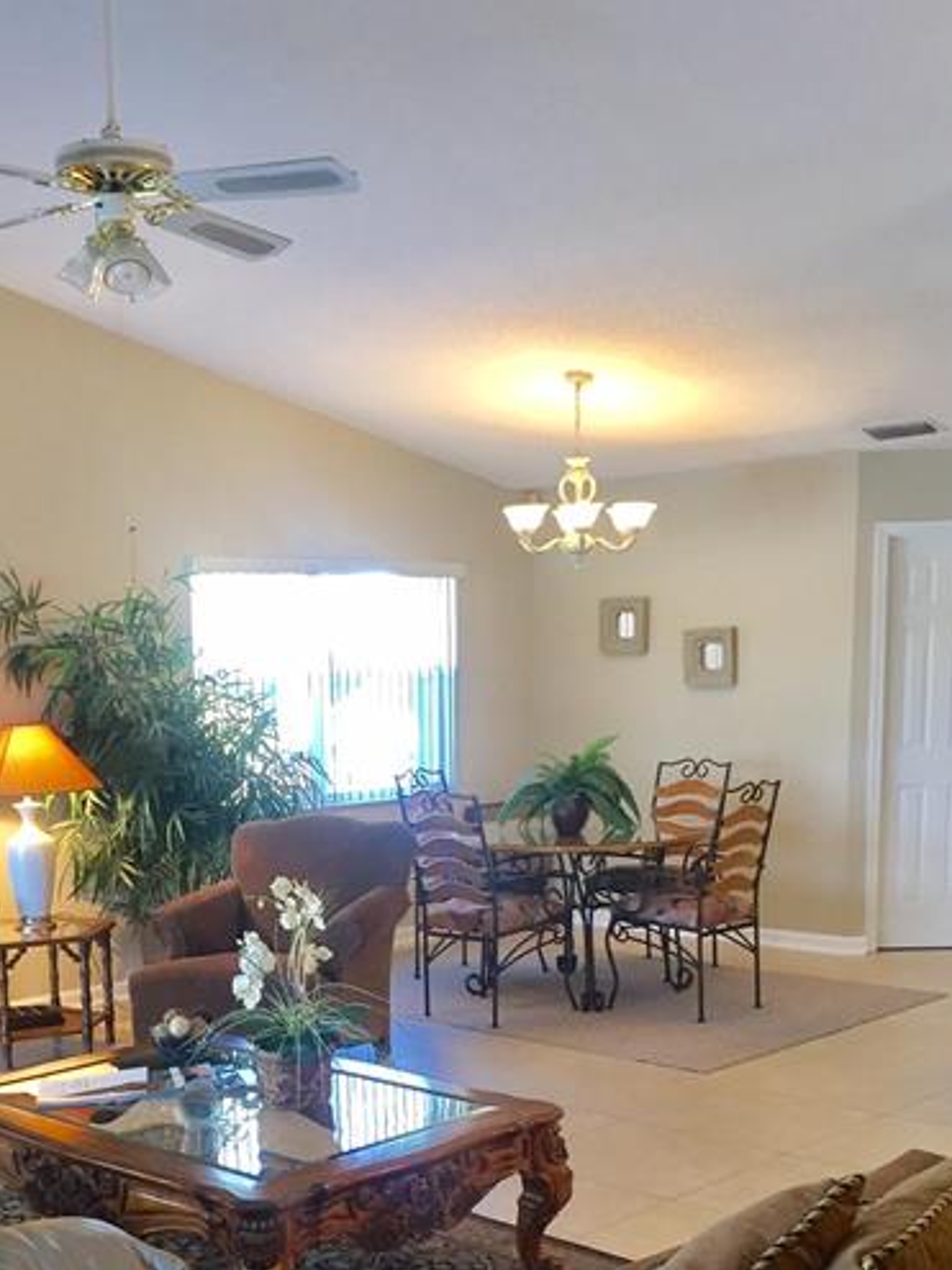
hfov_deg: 31.9
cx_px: 328
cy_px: 944
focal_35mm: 45
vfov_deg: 40.9
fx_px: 1651
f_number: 2.2
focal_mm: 4.15
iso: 80
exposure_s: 1/30
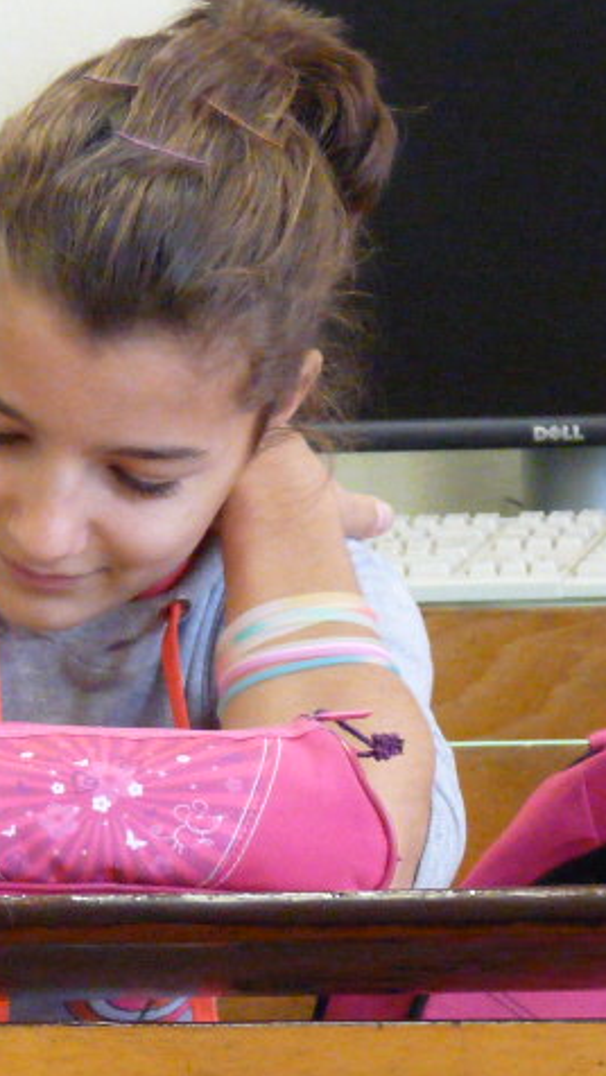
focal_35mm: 293
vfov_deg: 7.4
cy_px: 536
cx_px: 11
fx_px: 8364
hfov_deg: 4.1
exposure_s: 1/40
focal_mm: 20.1
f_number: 3.6
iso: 800
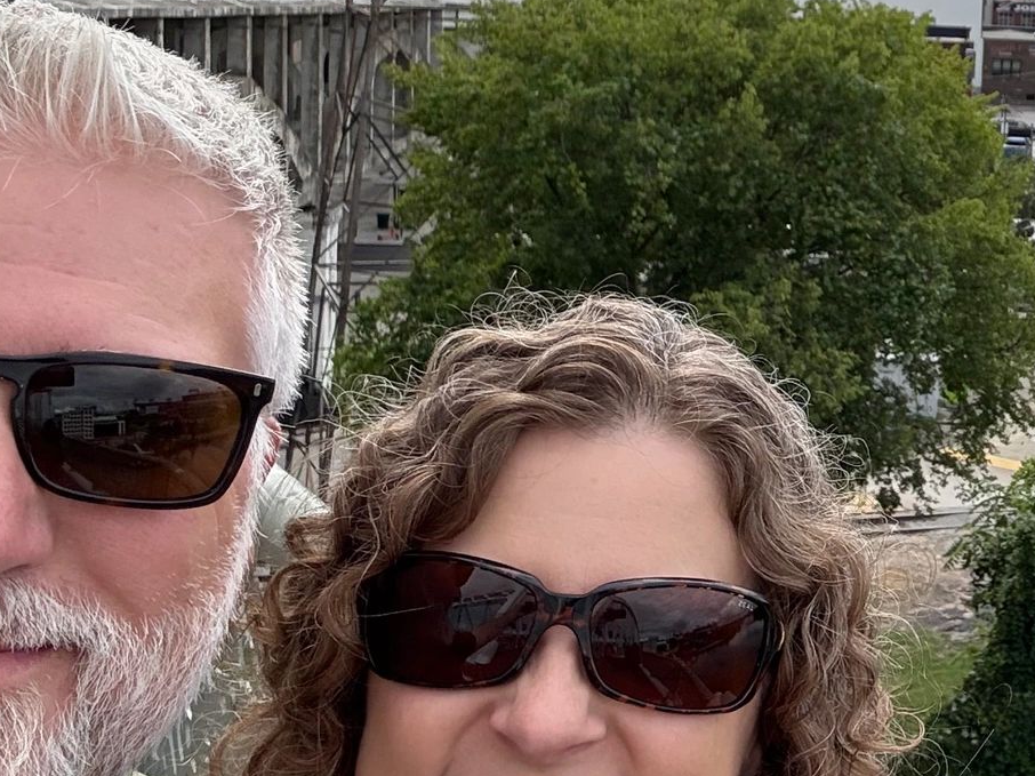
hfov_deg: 27.5
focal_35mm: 65
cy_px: 139
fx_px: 1943
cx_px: 1120
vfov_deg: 22.2
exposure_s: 1/693
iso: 40
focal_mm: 2.69
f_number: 1.9
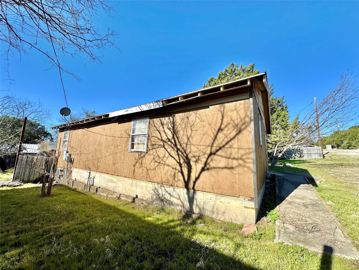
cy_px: 135
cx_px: 180
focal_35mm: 14
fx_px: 145
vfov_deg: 85.7
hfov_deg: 102.1
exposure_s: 1/1531
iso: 50
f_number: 2.2
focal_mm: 2.22
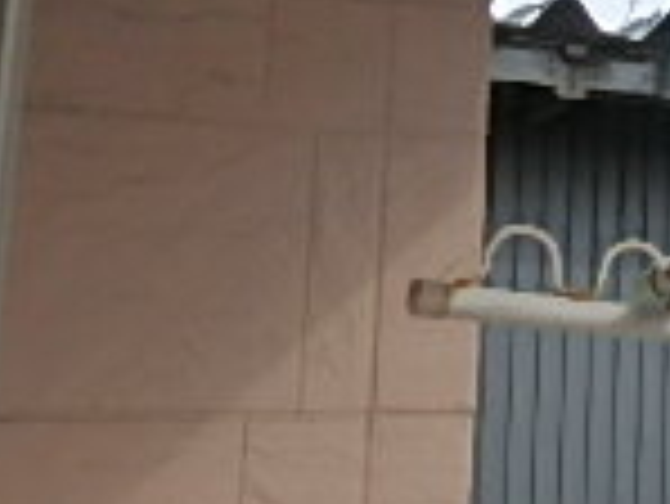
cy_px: 207
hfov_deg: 16.9
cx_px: 1295
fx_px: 1743
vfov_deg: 16.4
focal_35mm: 90
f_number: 3.5
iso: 125
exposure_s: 1/1000
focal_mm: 3.7
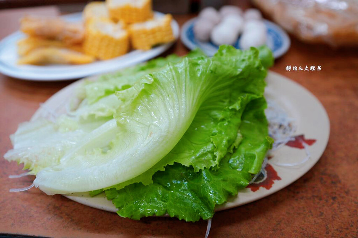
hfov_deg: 69.4
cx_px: 179
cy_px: 119
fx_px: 258
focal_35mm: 26
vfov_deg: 49.5
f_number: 3.5
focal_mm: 26
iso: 320
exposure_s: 1/50
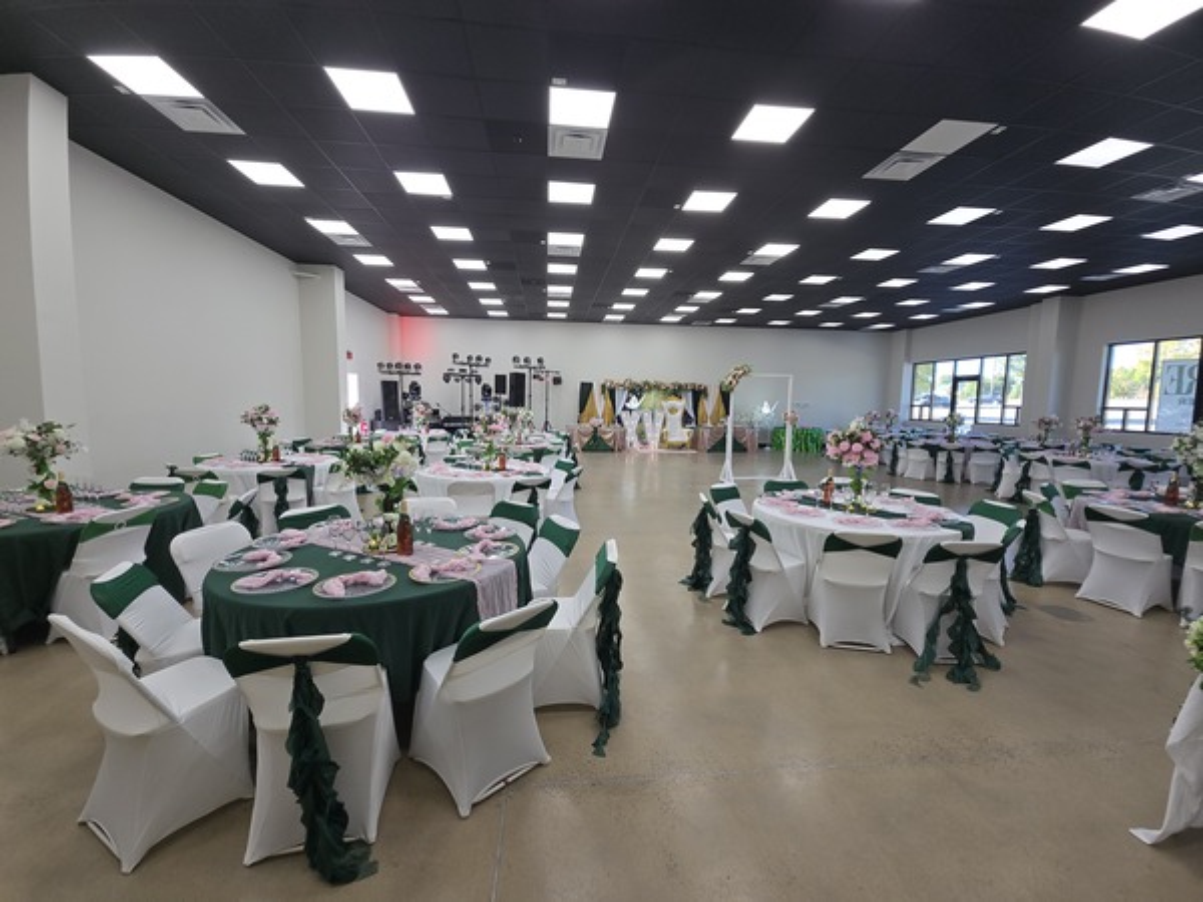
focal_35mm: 13
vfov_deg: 89.9
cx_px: 602
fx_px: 452
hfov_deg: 106.2
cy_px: 451
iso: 64
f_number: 2.2
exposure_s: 1/120
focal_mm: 2.2
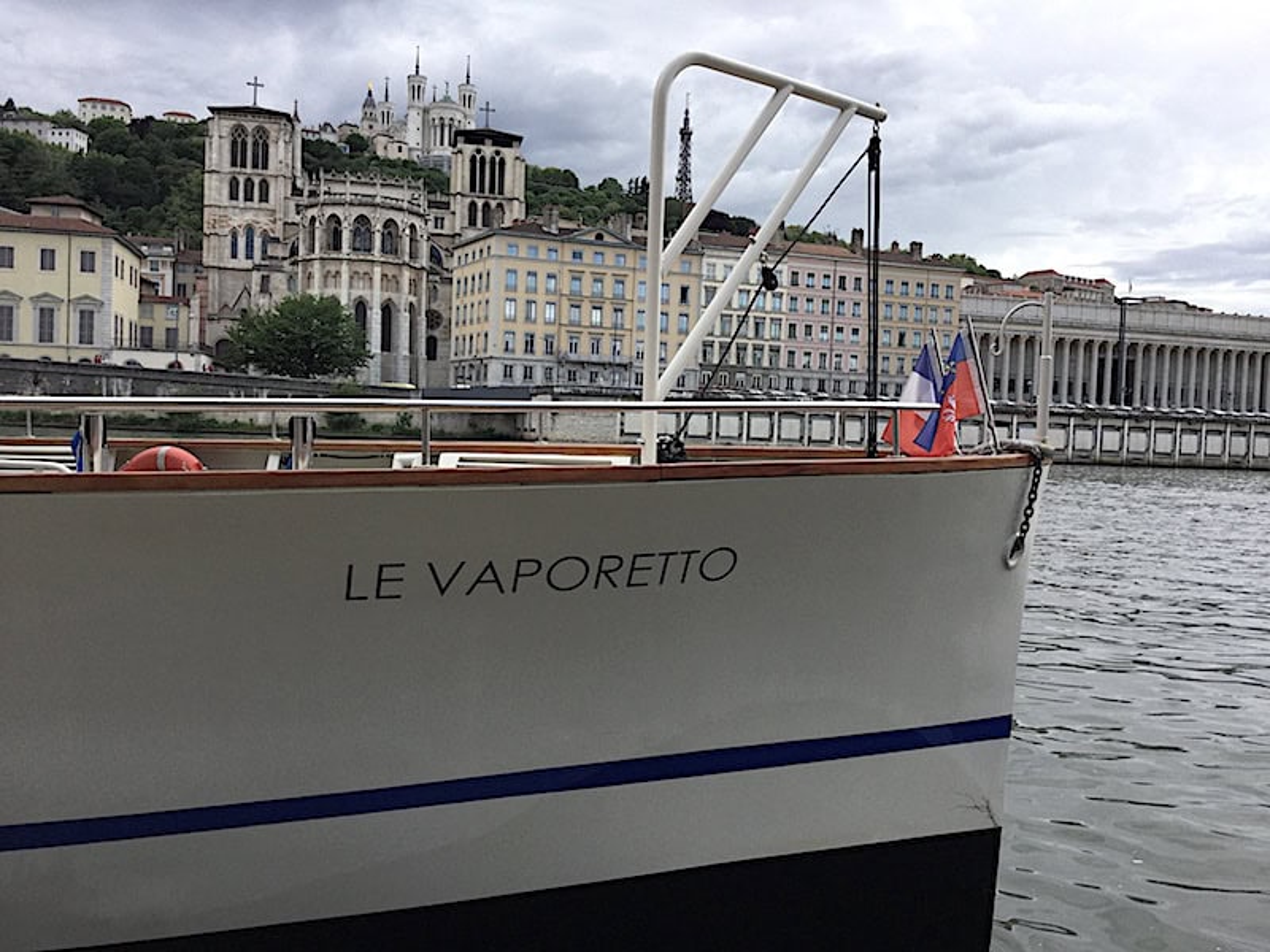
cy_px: 476
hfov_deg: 58.4
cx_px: 635
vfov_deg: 45.4
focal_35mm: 31
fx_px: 1137
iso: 25
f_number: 2.4
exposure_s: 1/351
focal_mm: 3.3
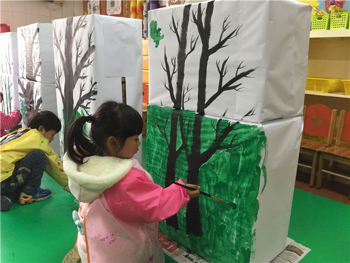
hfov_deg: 61.7
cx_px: 175
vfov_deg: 48.2
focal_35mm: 29
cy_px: 132
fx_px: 293
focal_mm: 4.15
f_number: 2.2
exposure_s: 1/33
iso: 160
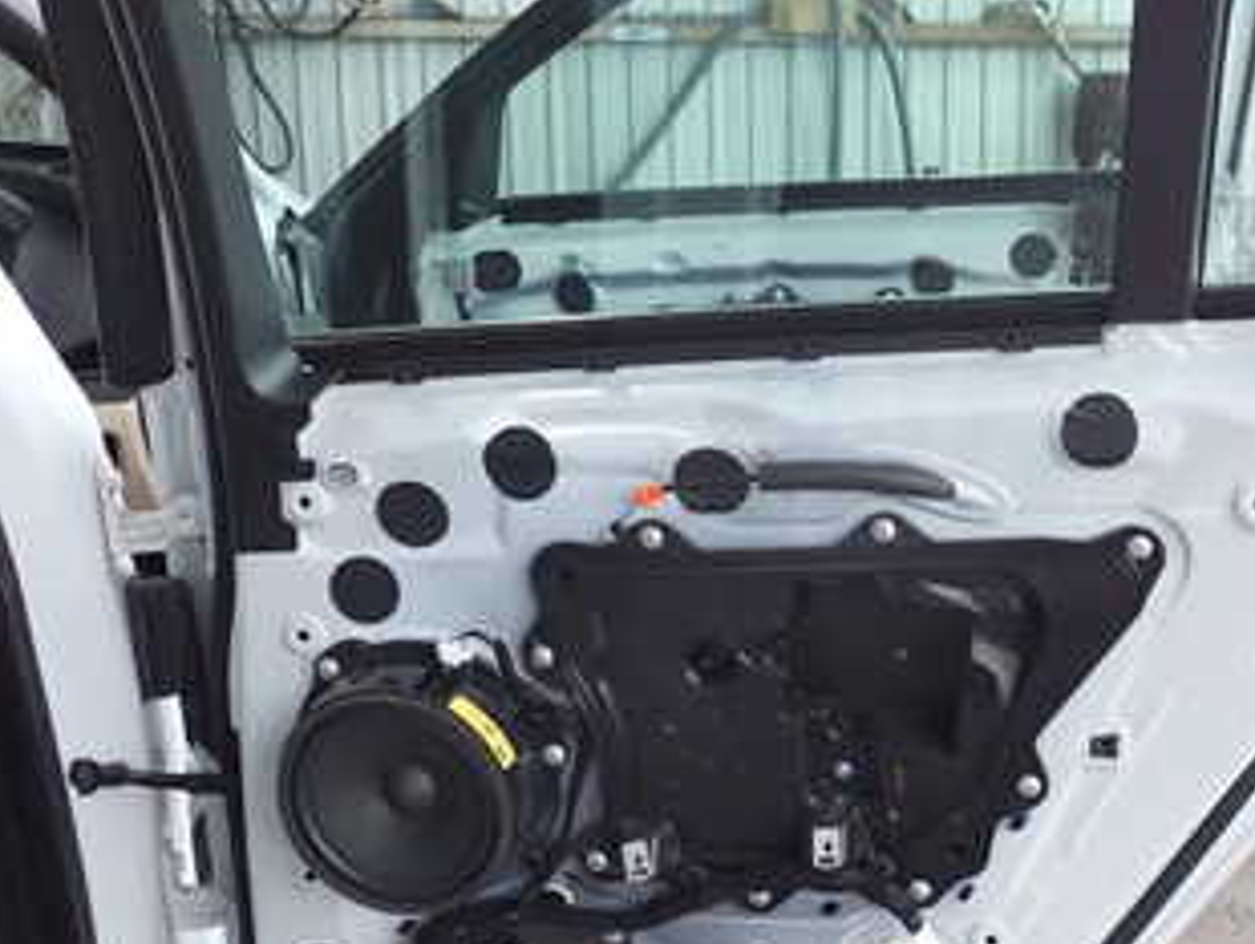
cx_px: 1020
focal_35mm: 58
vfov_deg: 25.3
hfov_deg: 32.2
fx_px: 2104
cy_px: 519
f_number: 2.3
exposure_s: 1/60
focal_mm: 5.4
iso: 160
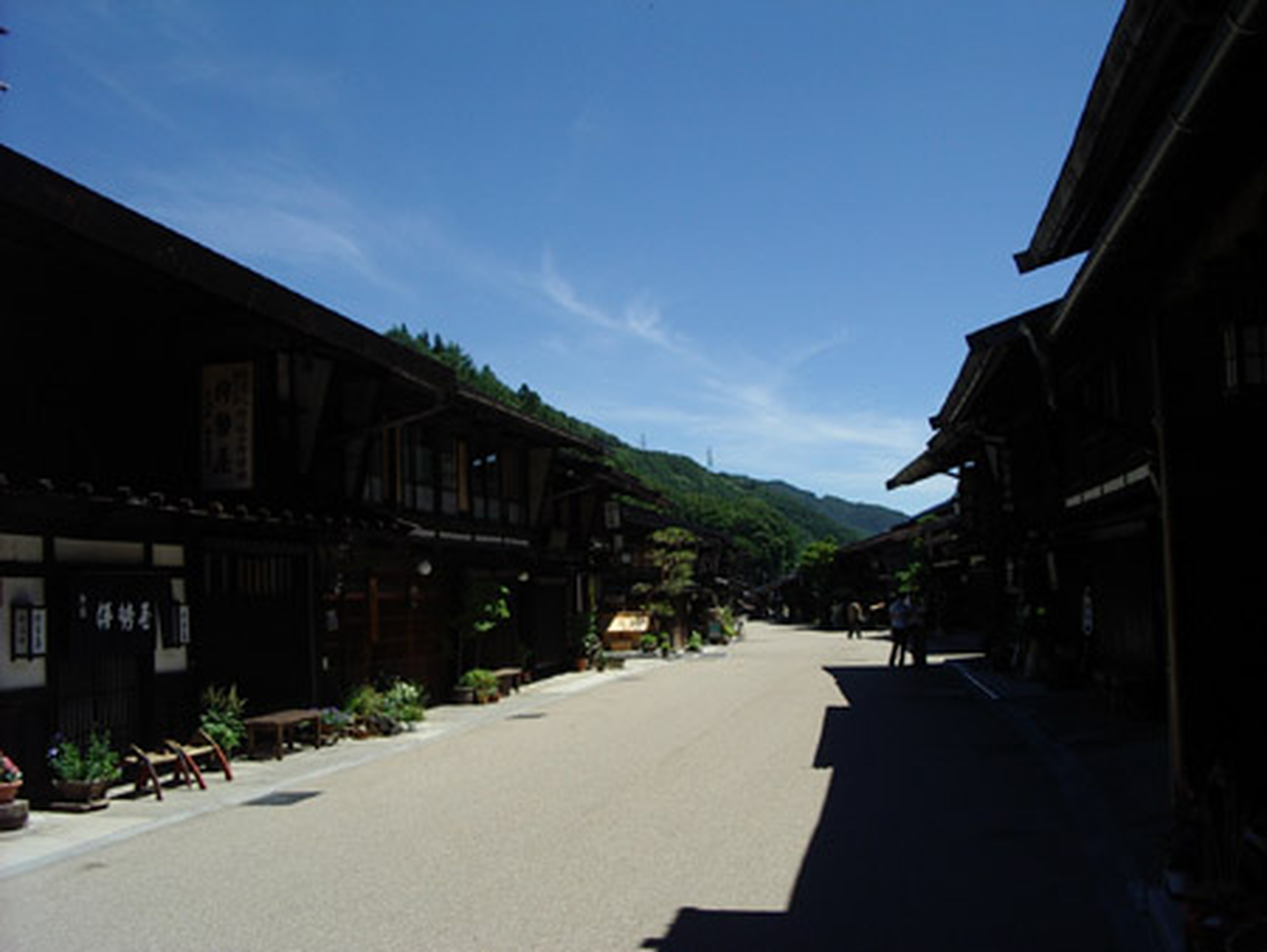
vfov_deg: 37.8
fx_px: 1392
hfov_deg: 49.0
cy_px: 476
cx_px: 634
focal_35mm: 38
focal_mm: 5.8
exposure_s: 1/500
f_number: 4.8
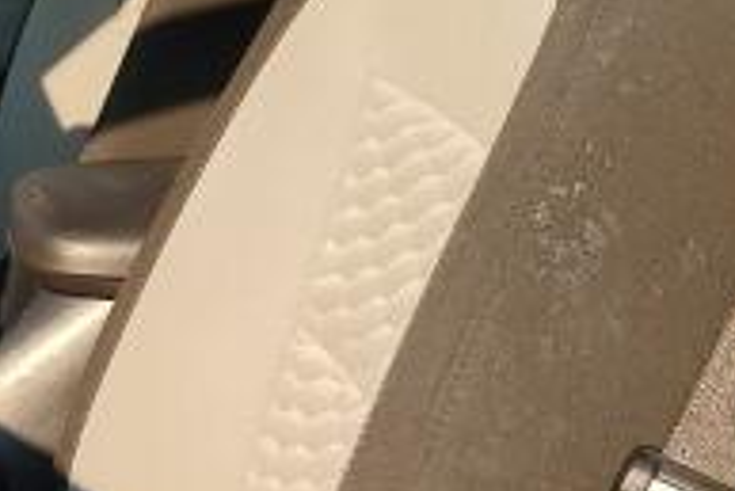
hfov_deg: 16.8
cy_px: 152
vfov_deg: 12.2
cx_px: -312
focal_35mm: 112
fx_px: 2288
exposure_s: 1/1250
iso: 50
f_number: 1.5
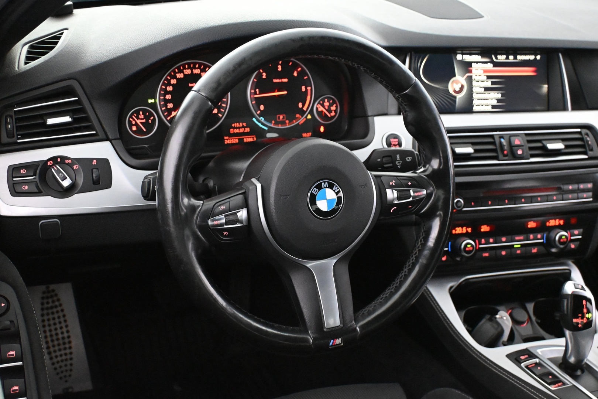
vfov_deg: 31.9
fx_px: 698
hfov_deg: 46.4
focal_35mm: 42
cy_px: 200
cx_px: 299
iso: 9000
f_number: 4.5
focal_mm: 28
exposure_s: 1/50
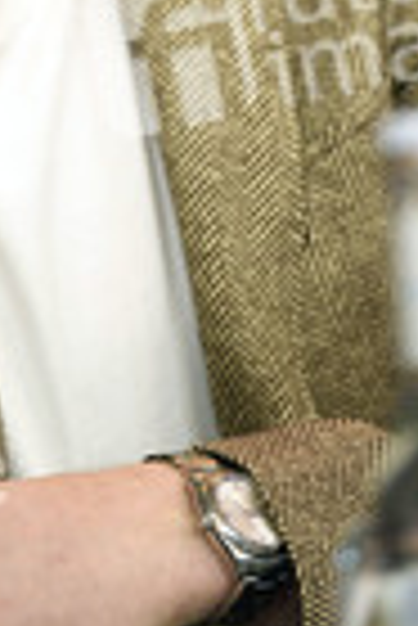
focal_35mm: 546
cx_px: -94
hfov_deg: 2.5
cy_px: -194
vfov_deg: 3.8
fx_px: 9485
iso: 1250
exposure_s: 1/320
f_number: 3.2
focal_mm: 190
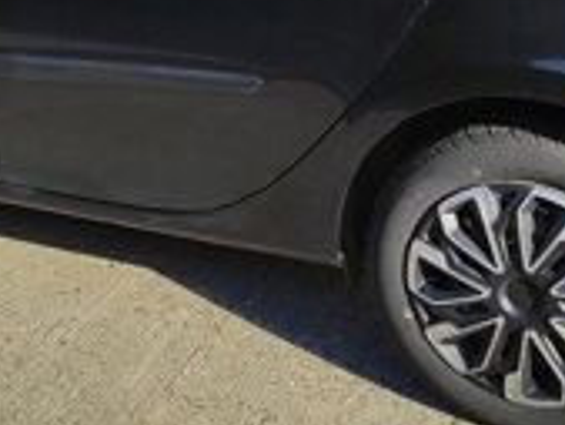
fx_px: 1160
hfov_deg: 27.2
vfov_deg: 19.9
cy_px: -38
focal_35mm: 71
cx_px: 187
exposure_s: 1/1302
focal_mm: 5.43
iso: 100
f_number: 1.89
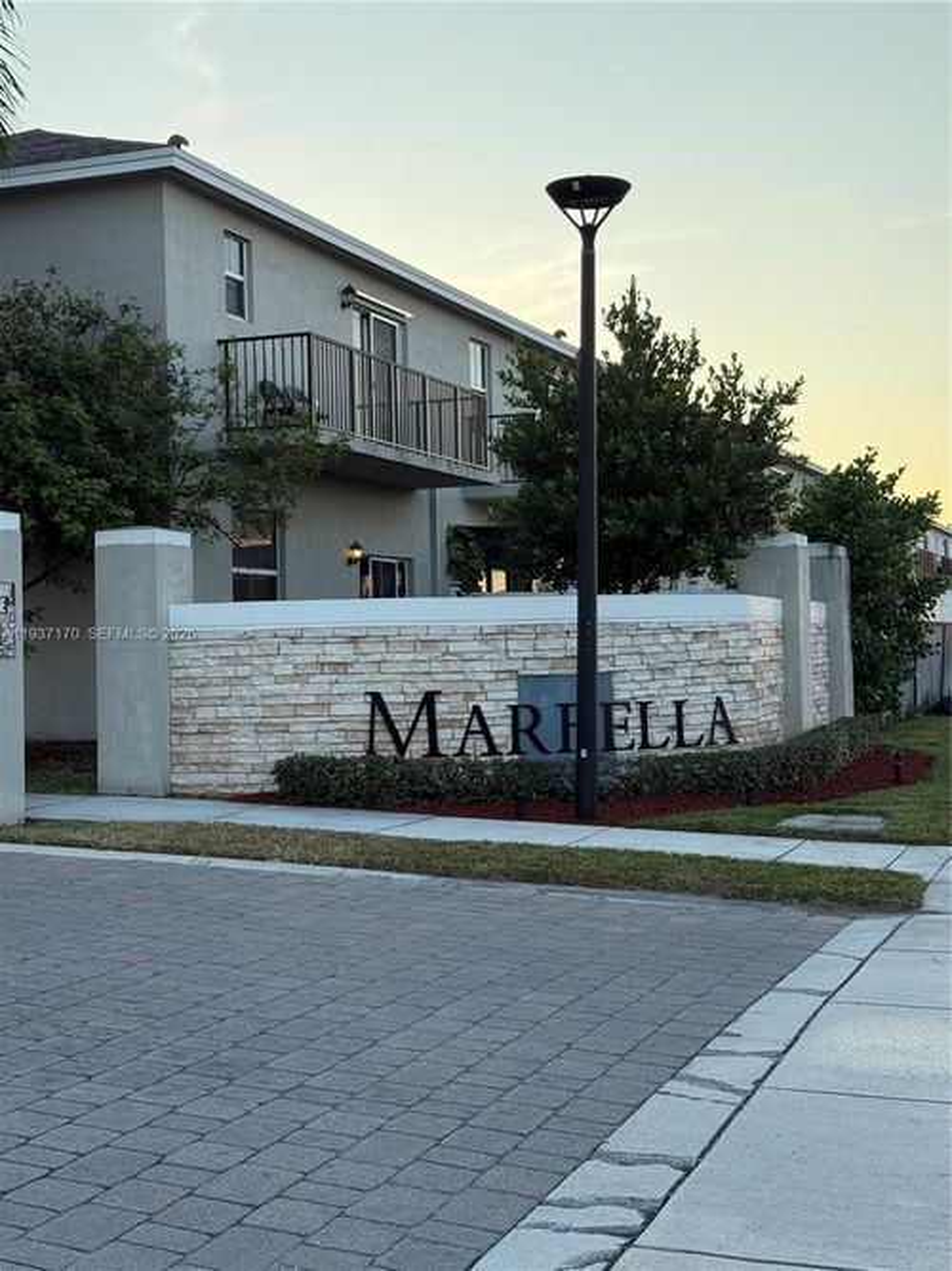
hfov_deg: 30.3
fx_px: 1761
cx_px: 476
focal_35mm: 48
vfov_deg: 39.7
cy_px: 636
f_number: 1.78
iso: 100
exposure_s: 1/1285
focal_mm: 6.76
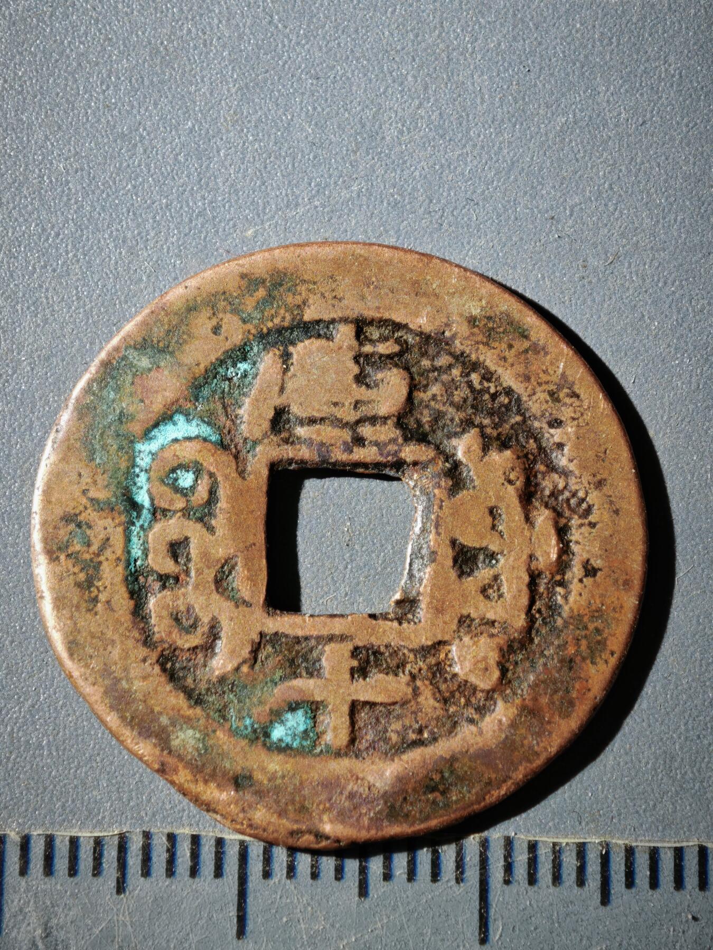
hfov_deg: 14.8
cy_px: 475
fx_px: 2746
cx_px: 356
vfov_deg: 19.6
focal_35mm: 100
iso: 200
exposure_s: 1/100
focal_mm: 9
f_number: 2
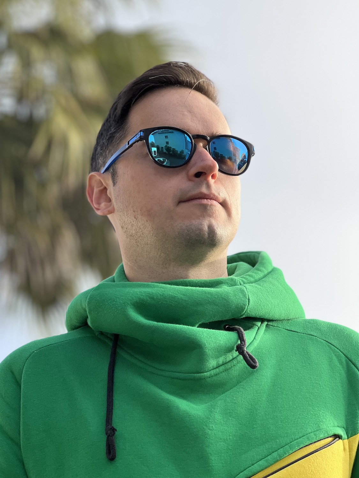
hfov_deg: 19.1
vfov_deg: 25.3
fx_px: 1065
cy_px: 239
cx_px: 180
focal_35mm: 77
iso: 32
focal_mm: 9
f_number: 2.8
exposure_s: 1/423
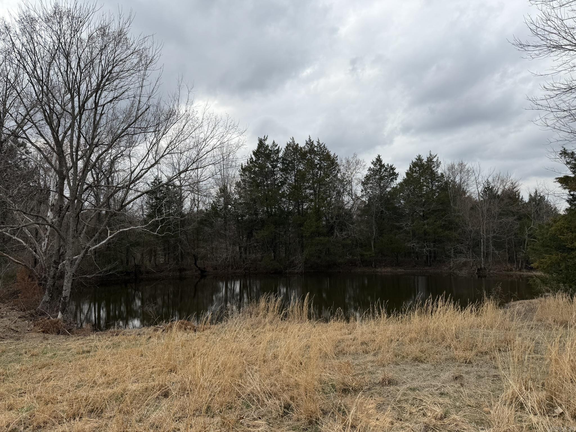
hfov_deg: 71.6
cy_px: 216
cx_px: 288
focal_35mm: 24
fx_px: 399
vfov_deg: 56.8
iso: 80
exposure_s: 1/3953
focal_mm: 6.76
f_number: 1.78
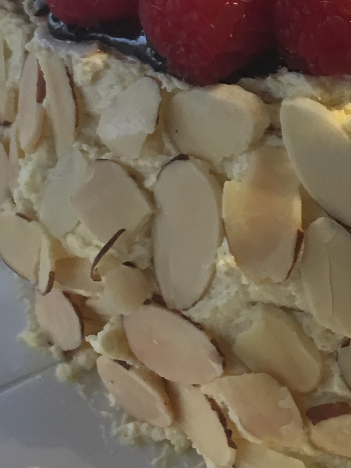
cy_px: 92
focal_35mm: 104
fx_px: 1406
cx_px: 514
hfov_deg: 13.5
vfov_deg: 18.7
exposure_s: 1/30
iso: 64
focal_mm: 4.15
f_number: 2.2
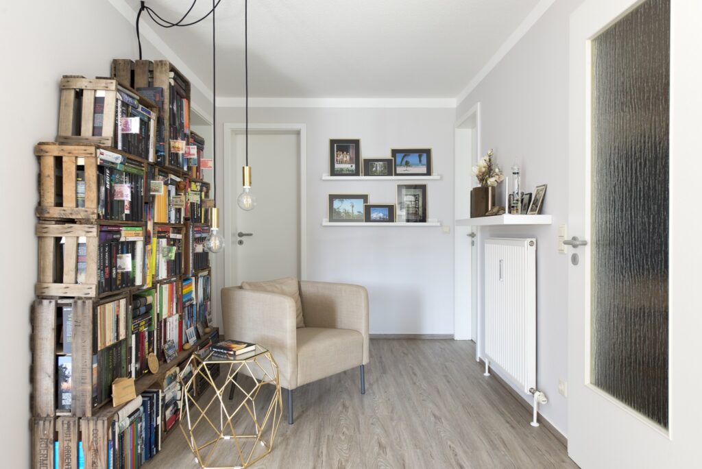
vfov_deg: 53.2
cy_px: 234
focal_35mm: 24
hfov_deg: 73.7
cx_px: 351
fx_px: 468
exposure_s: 1/5
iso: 200
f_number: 8
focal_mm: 24
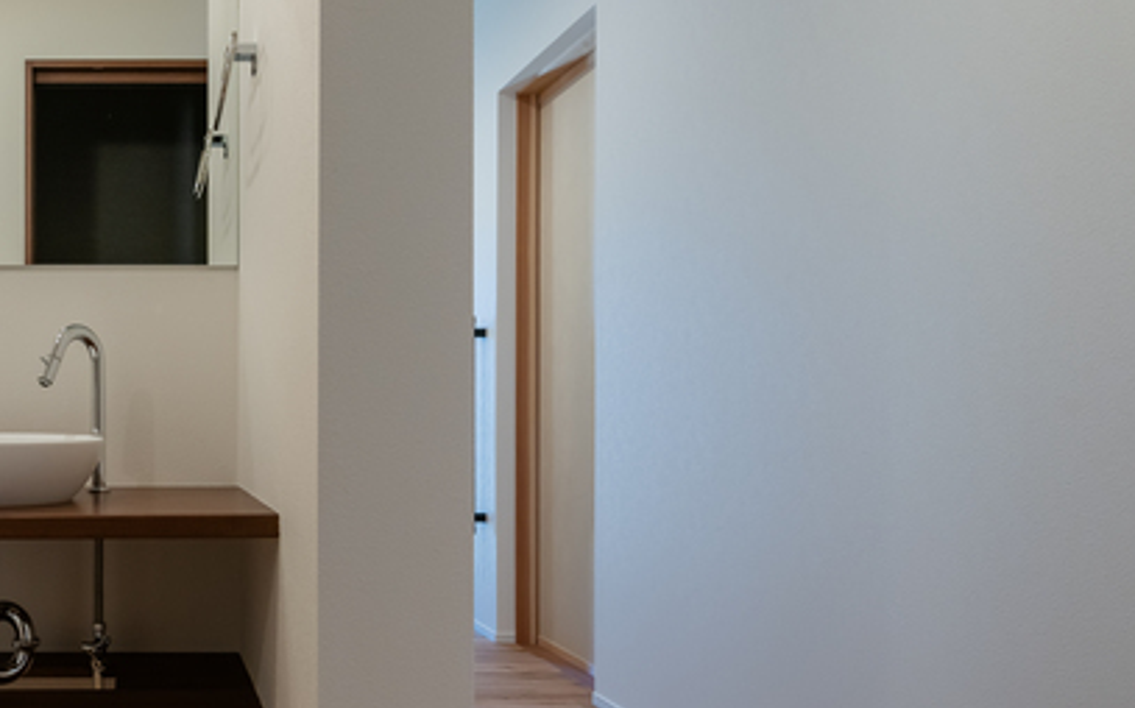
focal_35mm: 35
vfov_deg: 36.2
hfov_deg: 49.4
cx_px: 116
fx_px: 1082
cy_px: 408
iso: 160
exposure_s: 1/2.5
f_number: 11
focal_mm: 14
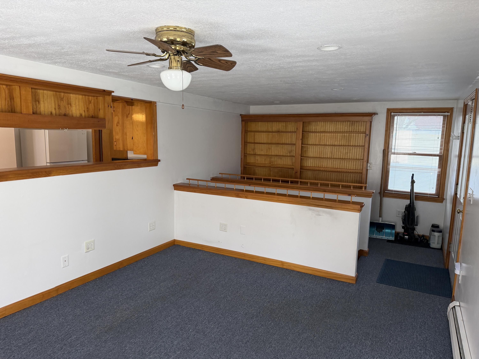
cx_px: 240
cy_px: 180
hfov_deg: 71.6
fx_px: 332
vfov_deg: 56.8
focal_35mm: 24
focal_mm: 6.76
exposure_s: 1/120
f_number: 1.78
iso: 250
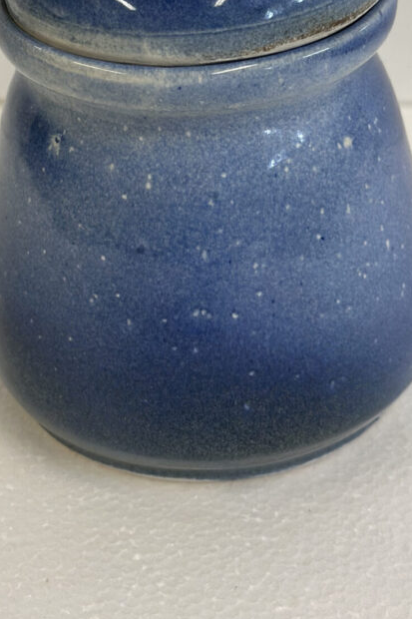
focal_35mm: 87
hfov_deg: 15.7
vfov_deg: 23.2
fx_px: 1494
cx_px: 188
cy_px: 171
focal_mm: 6.86
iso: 100
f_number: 1.78
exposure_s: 1/120
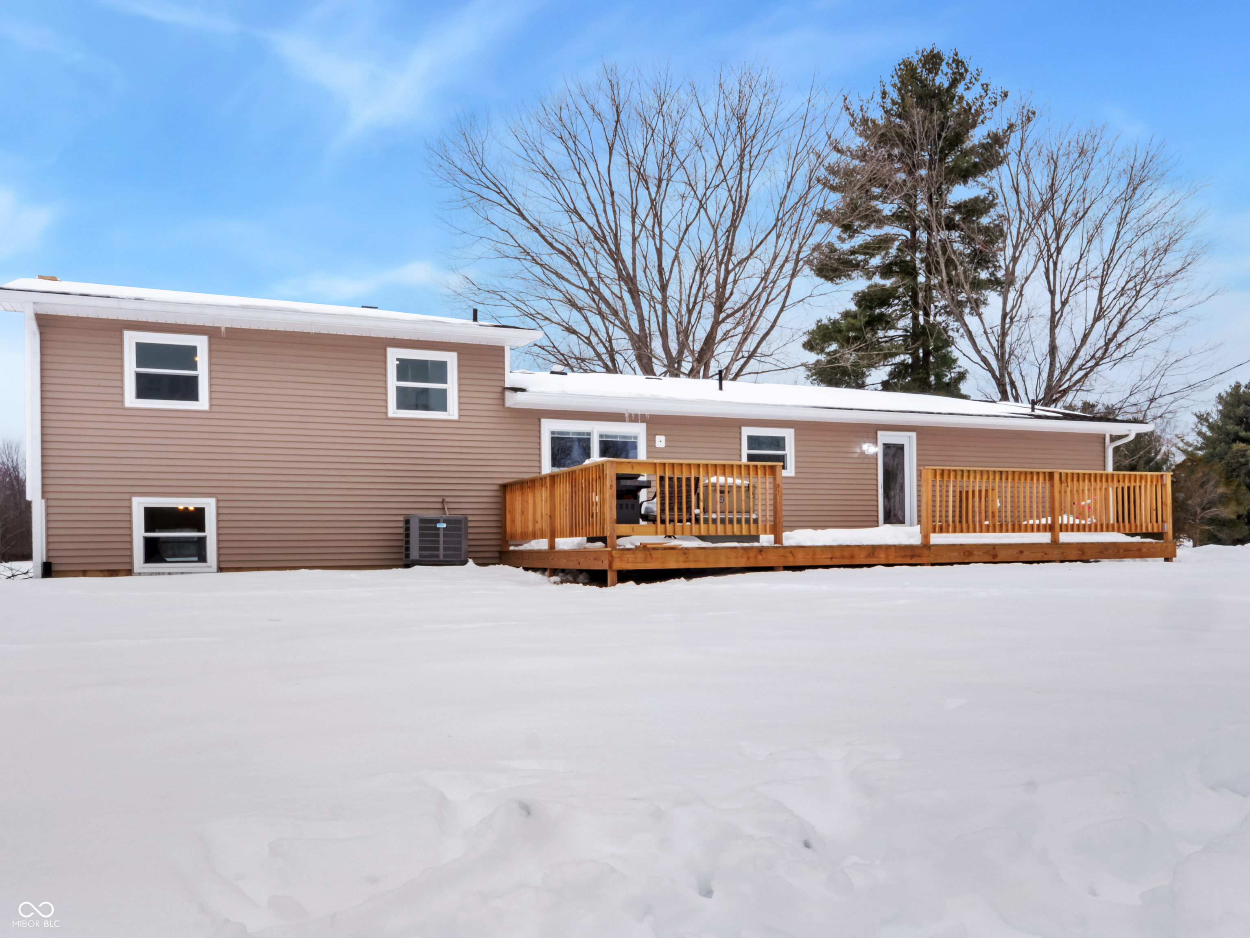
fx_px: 939
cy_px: 469
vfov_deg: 53.1
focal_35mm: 26
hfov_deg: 67.3
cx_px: 625
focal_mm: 13
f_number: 22
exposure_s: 1/25
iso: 400
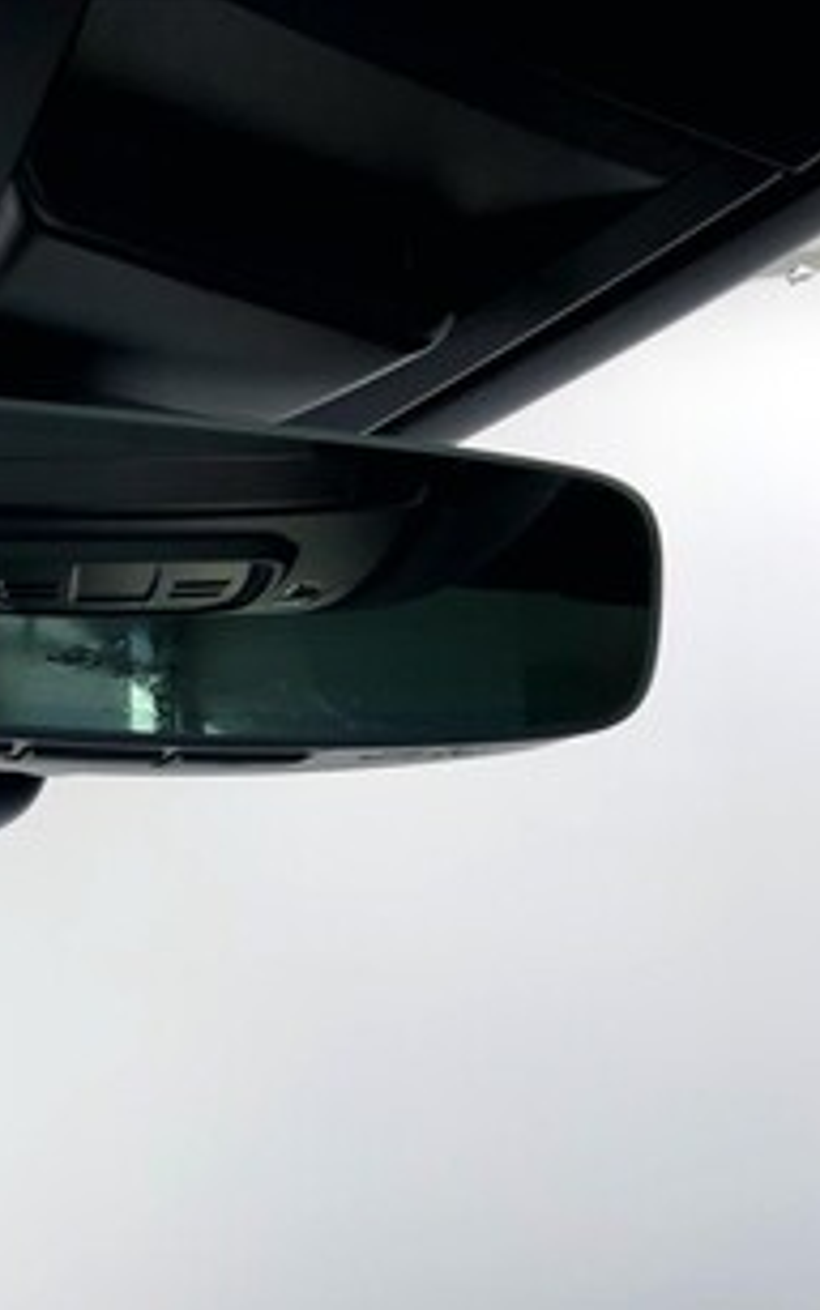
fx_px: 1501
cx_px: 21
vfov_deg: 47.2
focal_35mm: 42
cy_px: 668
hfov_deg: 28.8
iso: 16
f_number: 1.8
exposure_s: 1/264
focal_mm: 3
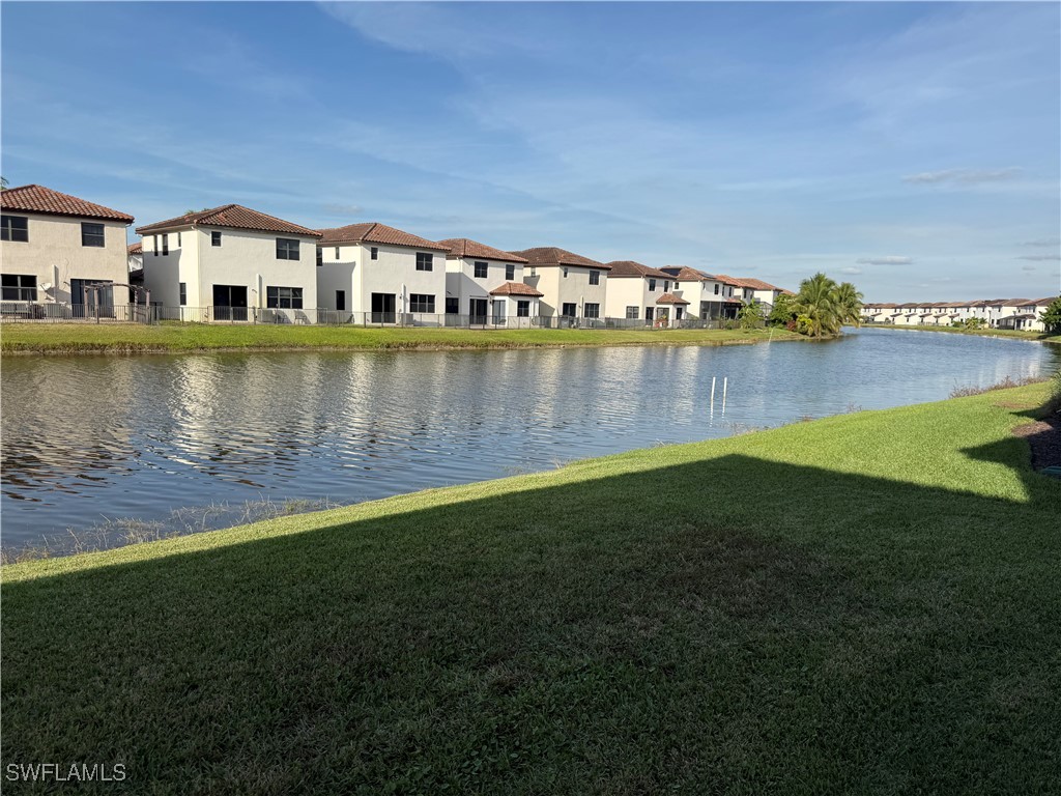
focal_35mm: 24
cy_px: 398
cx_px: 530
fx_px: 736
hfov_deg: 71.6
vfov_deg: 56.8
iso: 80
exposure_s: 1/4975
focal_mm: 6.76
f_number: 1.78
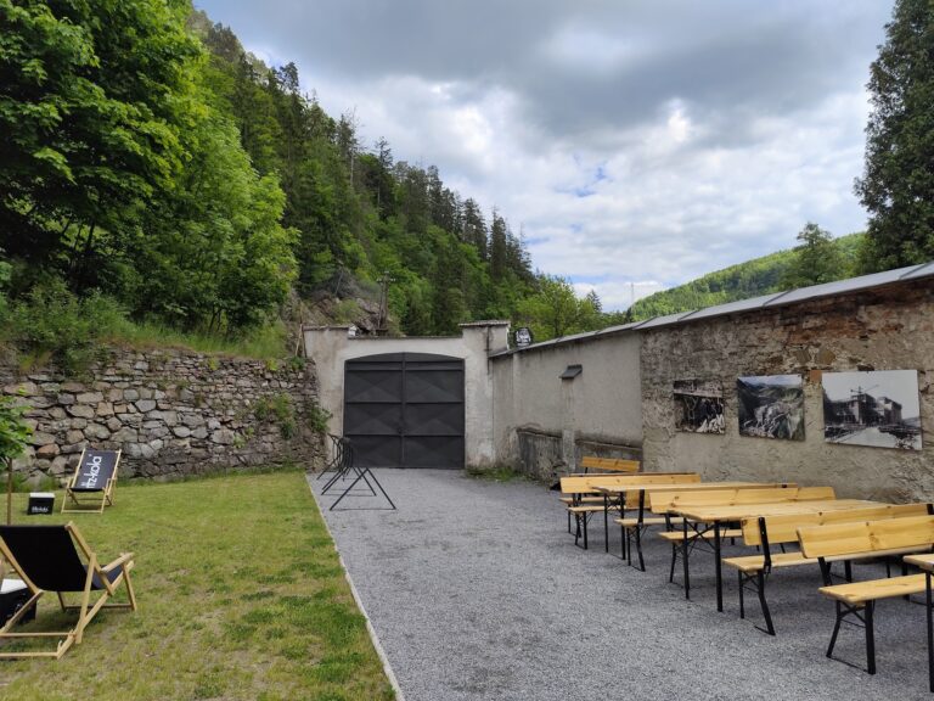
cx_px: 467
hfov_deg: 73.9
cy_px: 350
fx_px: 621
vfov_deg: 58.9
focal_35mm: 23
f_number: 1.65
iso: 50
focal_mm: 6.19
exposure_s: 1/1173
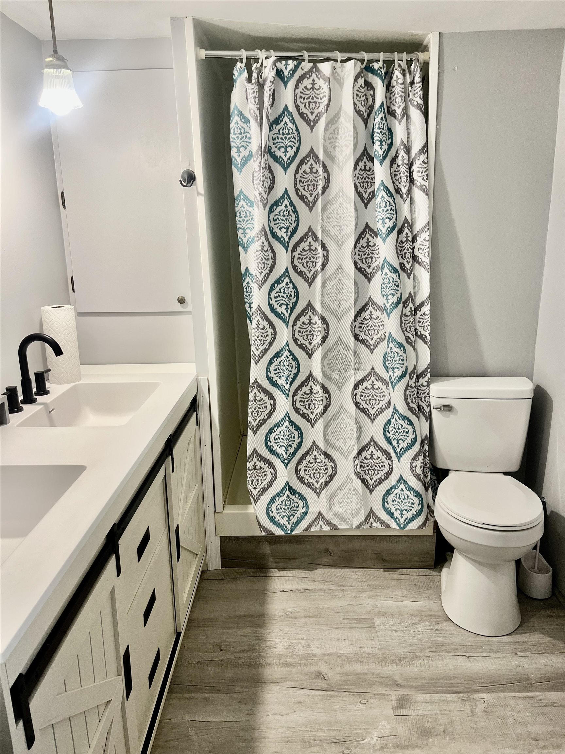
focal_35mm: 26
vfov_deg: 67.3
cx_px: 282
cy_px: 377
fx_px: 566
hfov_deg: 53.1
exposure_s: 1/60
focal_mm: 5.1
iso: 80
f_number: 1.6
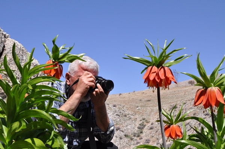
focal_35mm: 39
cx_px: 112
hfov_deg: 49.6
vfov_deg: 34.2
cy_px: 74
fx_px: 244
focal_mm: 26
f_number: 11
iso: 320
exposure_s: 1/500
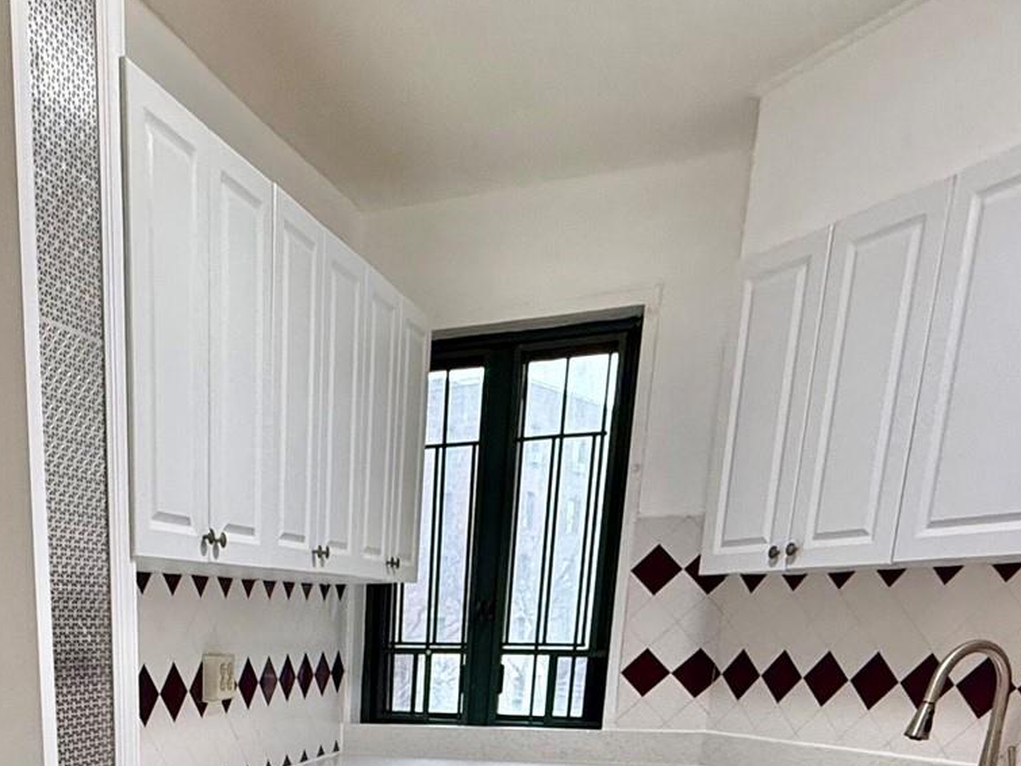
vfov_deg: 30.6
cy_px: 968
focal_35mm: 38
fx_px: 1121
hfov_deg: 46.5
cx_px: 208
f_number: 2.2
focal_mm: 2.22
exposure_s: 1/120
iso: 320
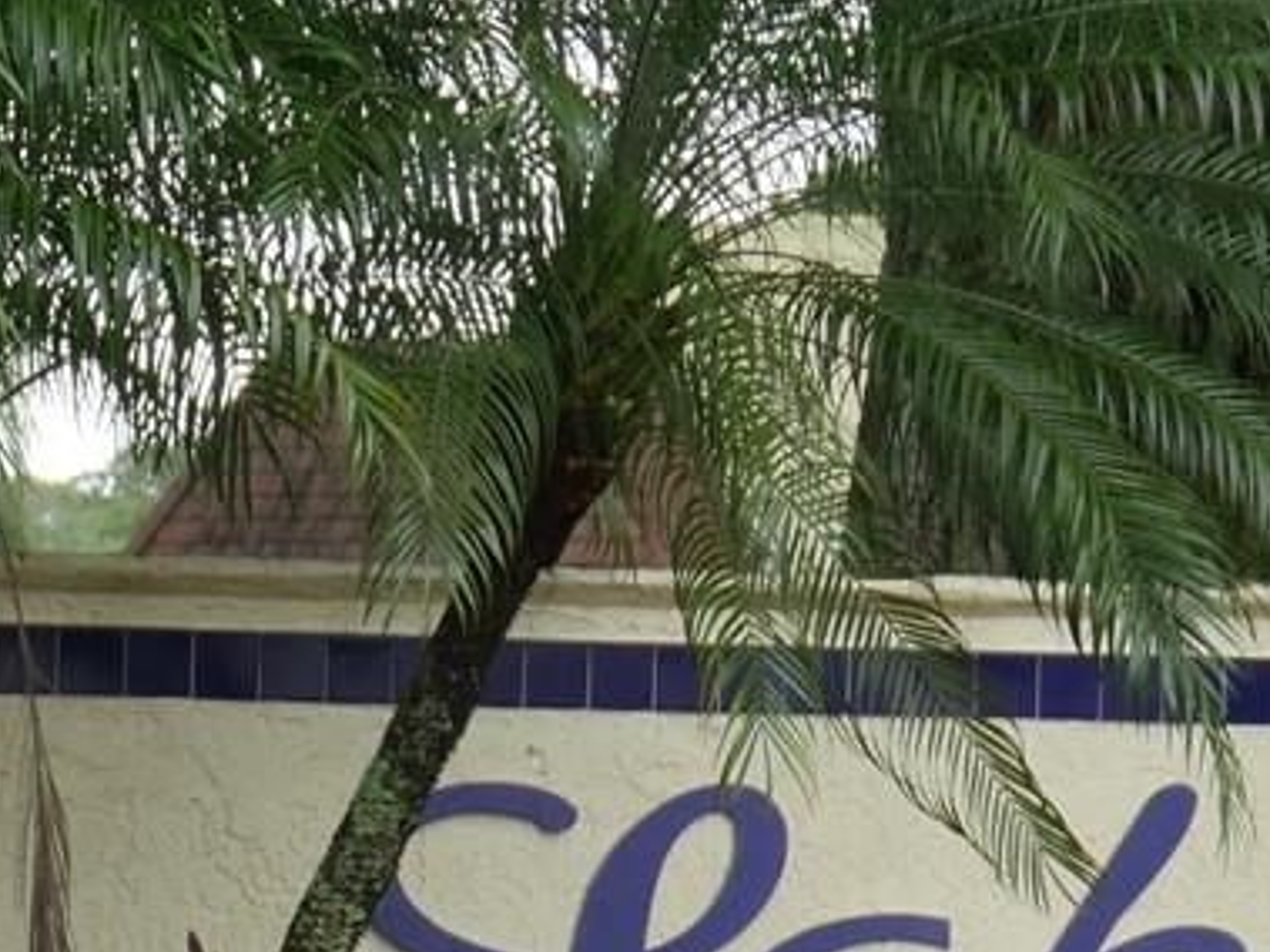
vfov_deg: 3.6
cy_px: 1575
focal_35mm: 405
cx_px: 1042
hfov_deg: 4.9
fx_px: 14854
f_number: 5.5
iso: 200
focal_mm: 48
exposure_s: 1/160
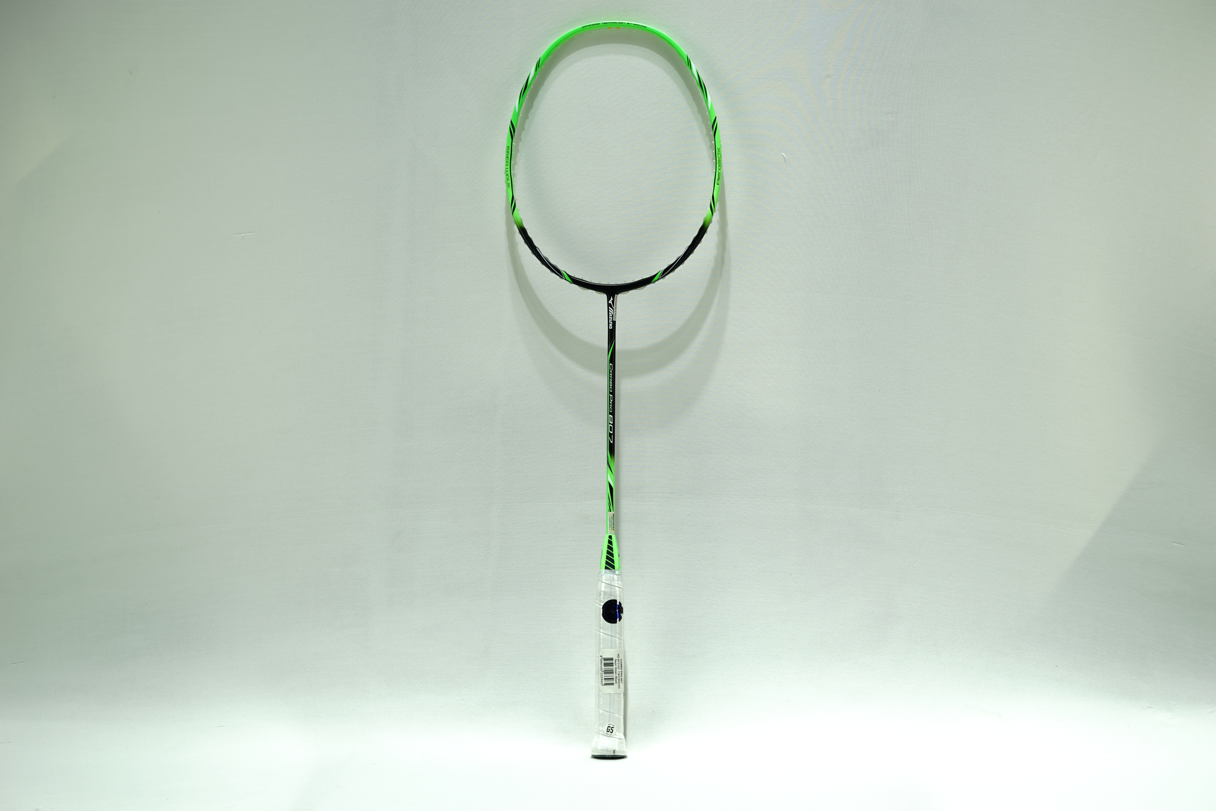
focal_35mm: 90
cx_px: 608
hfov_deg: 22.6
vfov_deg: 15.2
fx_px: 3040
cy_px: 406
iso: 100
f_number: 8
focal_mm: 90
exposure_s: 1/10
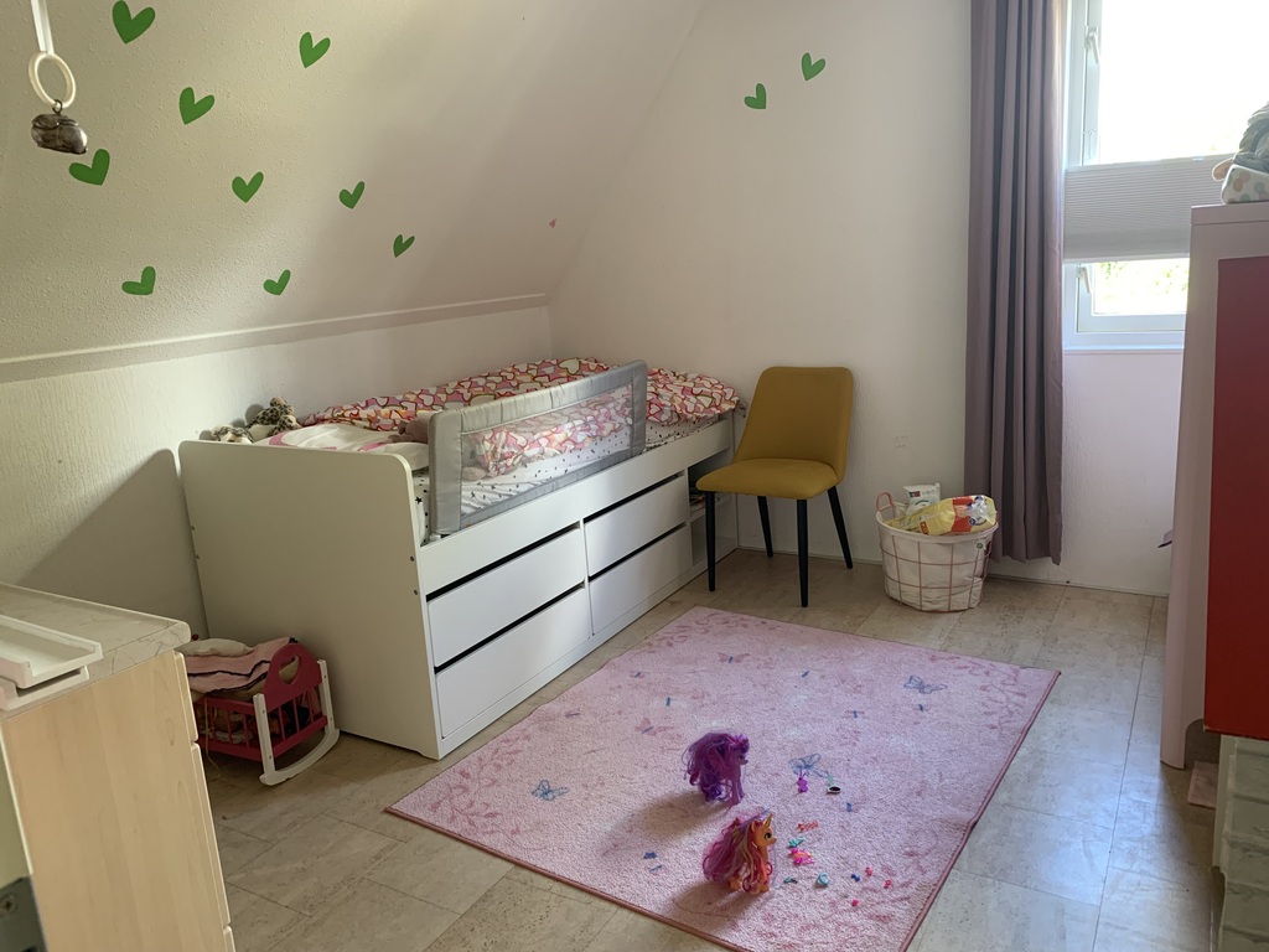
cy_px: 476
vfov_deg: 53.1
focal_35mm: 26
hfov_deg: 67.3
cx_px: 634
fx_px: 953
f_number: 1.8
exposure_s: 1/60
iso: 160
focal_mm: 4.25
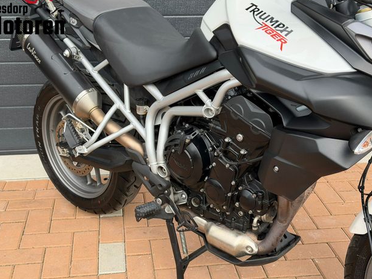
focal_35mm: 50
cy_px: 139
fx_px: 538
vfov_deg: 29.1
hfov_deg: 38.2
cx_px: 181
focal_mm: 6.76
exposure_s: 1/1133
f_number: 1.78
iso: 100
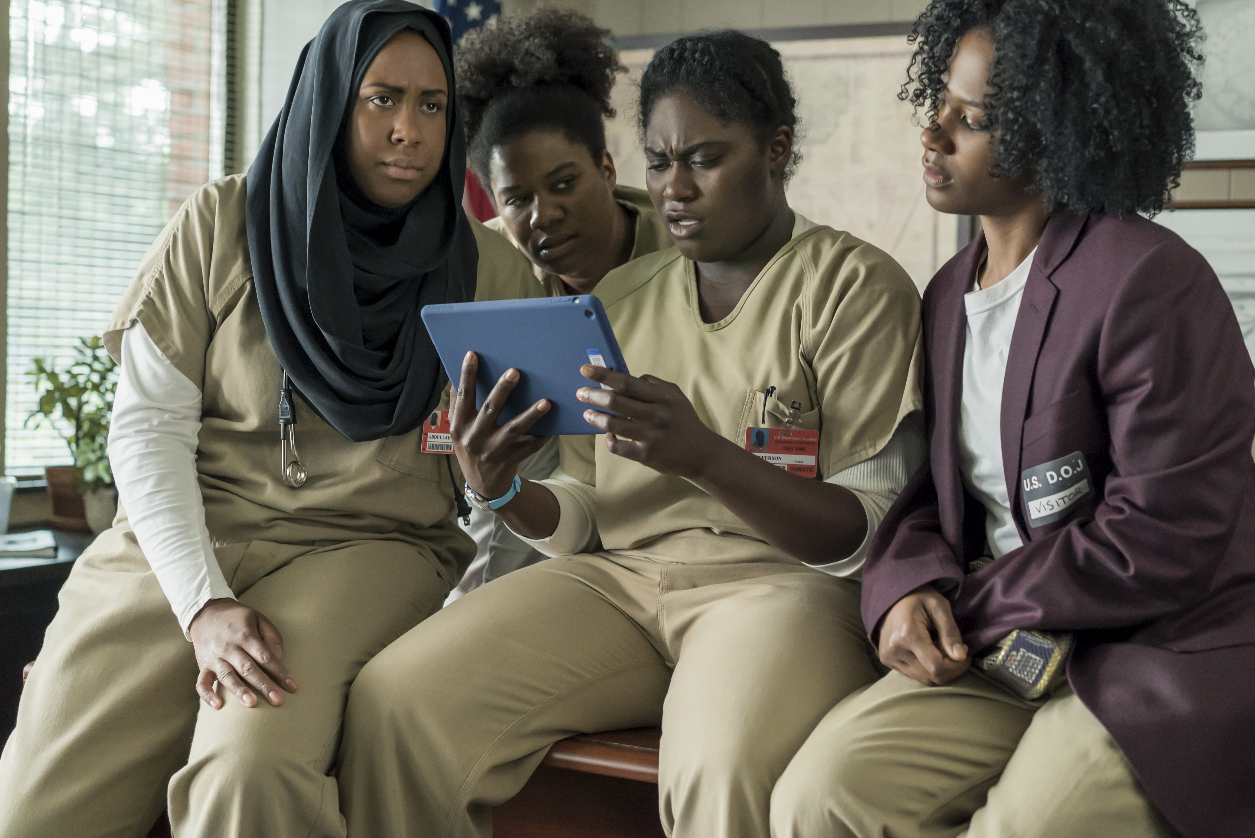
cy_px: 419
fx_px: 1918
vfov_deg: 24.6
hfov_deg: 36.2
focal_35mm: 55
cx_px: 628
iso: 5000
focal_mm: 55
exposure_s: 1/125
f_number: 3.2
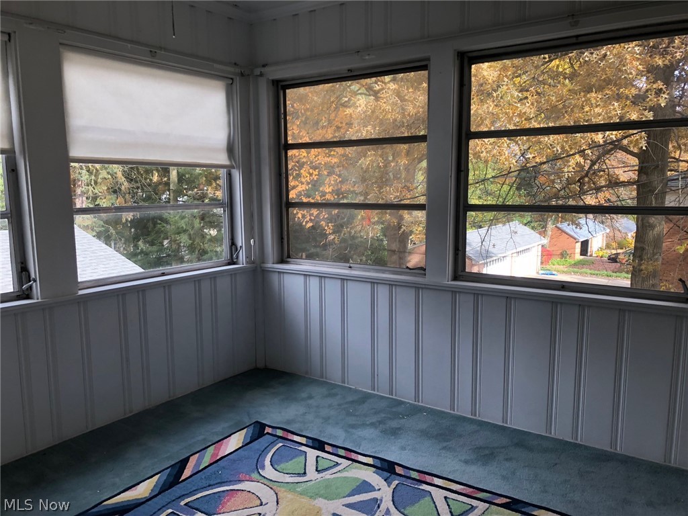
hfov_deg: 63.4
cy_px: 258
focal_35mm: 28
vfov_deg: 49.7
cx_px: 344
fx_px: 557
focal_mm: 3.99
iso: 32
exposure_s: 1/120
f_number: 1.8
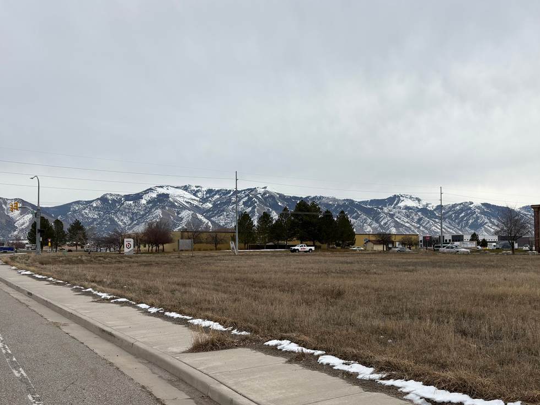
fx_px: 530
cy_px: 228
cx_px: 308
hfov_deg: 53.8
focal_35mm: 34
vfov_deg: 41.7
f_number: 1.6
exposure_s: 1/3448
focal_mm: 5.96
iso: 50
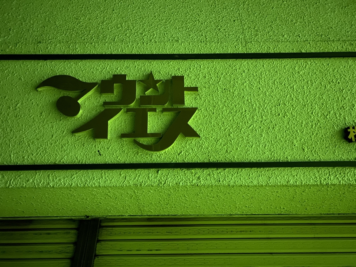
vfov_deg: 53.1
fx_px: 267
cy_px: 134
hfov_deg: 67.3
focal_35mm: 26
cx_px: 178
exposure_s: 1/8
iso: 1250
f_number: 1.8
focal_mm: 4.25
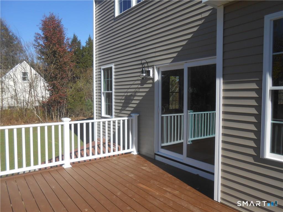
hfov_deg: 67.3
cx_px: 142
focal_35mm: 26
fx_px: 213
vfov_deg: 53.1
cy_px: 106
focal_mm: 4.6
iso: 80
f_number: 3.5
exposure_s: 1/800
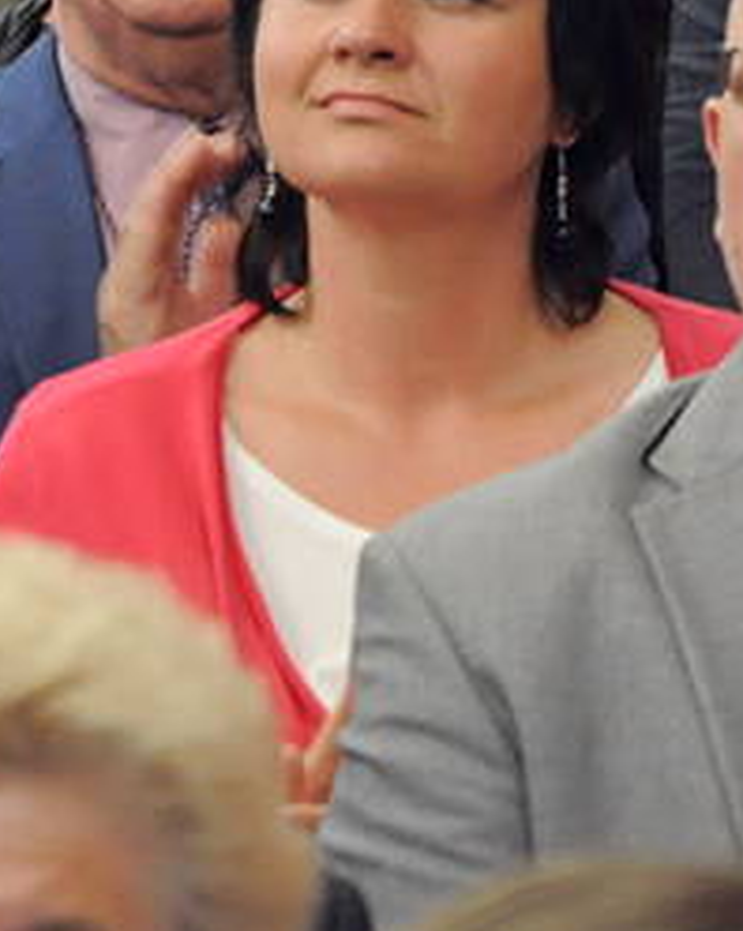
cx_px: 548
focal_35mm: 434
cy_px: -118
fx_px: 11944
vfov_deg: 4.5
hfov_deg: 3.6
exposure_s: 1/80
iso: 2500
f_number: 5.6
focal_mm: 90
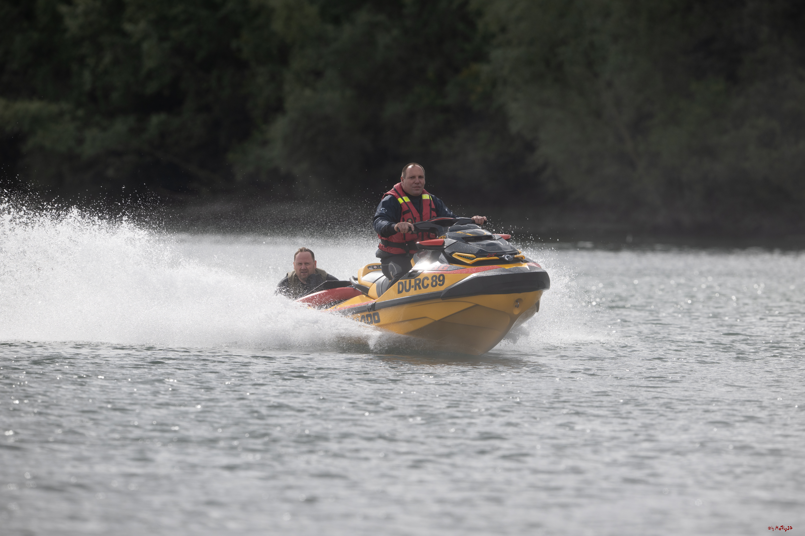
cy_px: 268
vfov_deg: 3.4
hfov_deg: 5.2
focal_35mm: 400
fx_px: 8944
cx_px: 402
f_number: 5.6
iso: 250
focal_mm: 400
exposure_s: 1/2000
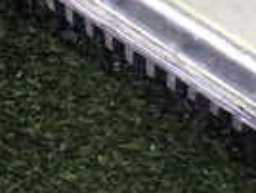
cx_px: 96
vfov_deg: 10.3
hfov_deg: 14.7
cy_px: -183
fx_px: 993
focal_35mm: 134
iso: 800
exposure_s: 1/100
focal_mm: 5.4
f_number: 2.3
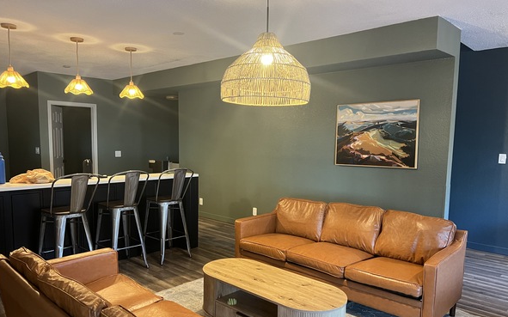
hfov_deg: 66.5
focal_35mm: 28
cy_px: 180
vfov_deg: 44.4
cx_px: 254
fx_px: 388
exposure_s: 1/60
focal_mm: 5.7
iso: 400
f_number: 1.5
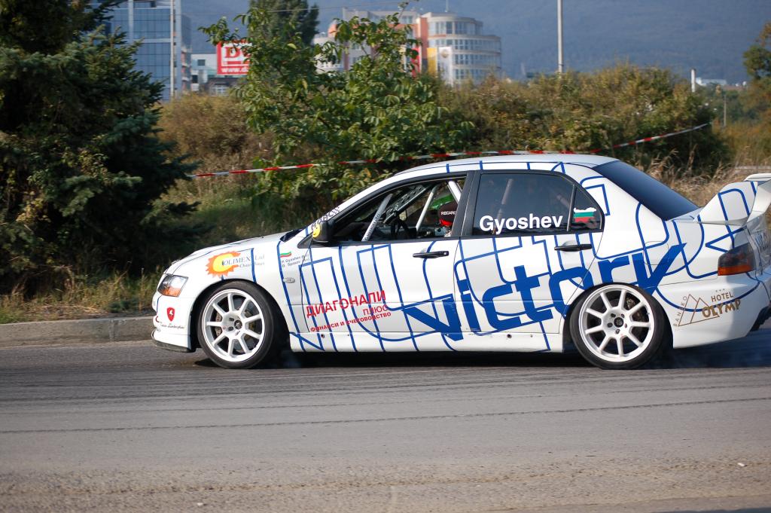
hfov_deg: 24.6
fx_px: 1765
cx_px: 386
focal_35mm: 82
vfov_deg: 16.5
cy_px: 256
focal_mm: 55
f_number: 4
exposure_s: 1/1000
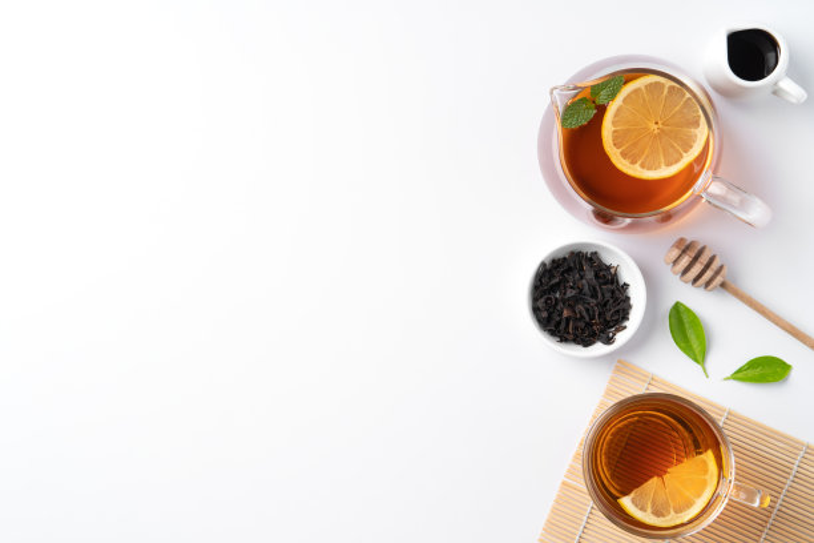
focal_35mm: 79
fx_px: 1786
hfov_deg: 25.7
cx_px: 407
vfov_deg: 17.3
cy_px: 272
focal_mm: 79
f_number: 9
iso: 100
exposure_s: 1/160
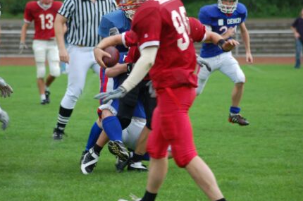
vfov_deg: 6.4
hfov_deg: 9.7
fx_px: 1794
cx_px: 146
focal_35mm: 214
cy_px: 98
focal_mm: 135
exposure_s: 1/250
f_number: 4.5
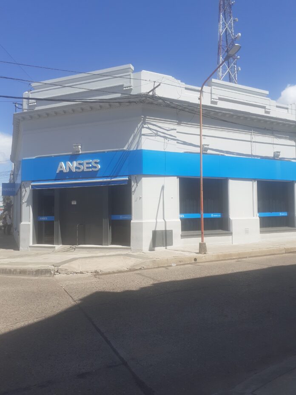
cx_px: 148
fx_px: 308
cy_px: 198
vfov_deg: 65.3
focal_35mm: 27
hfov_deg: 51.4
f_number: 1.9
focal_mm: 3.6
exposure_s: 1/2012
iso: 40
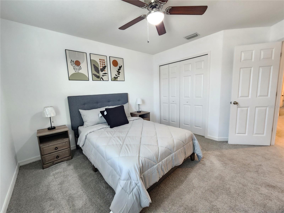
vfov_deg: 89.9
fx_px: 107
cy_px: 106
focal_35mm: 13
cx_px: 142
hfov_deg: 106.2
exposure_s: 1/30
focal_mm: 2.2
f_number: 2.2
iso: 500
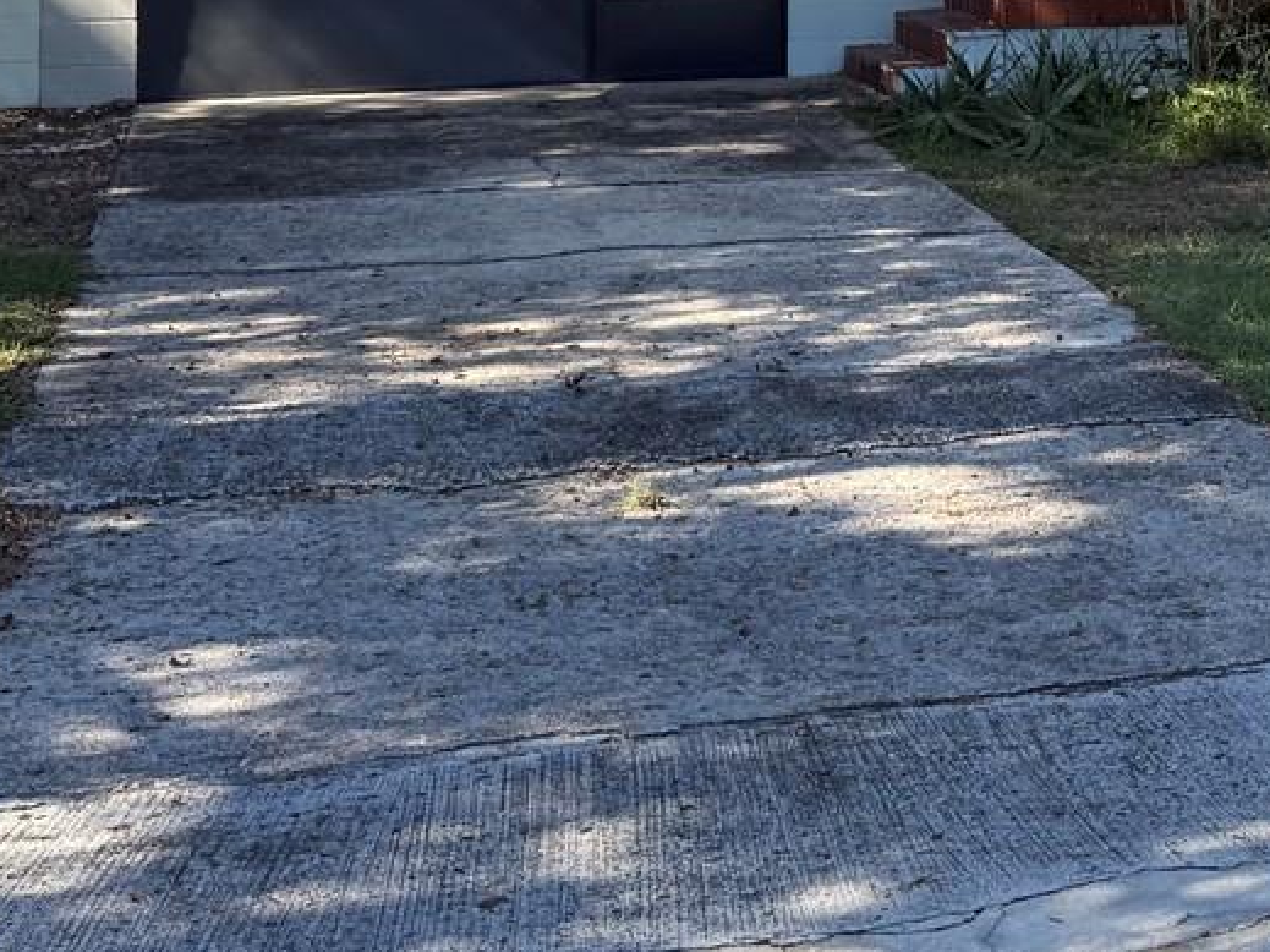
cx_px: 1304
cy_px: -225
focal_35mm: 74
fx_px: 2714
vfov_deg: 18.7
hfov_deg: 24.9
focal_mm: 6.76
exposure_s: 1/1230
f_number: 1.78
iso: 80
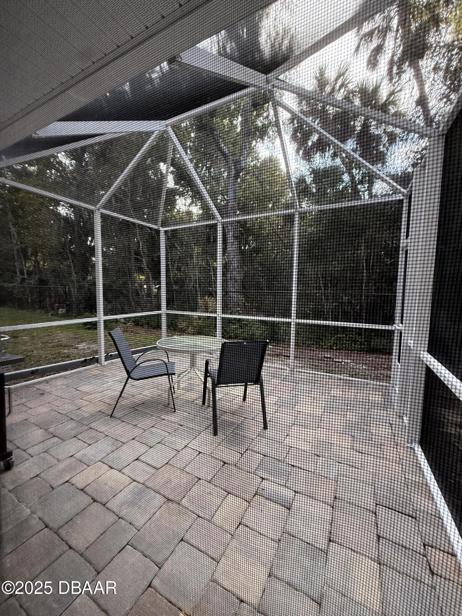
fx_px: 249
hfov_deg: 85.7
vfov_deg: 102.1
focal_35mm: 14
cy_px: 308
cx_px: 231
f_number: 2.2
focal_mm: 2.22
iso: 200
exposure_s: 1/99
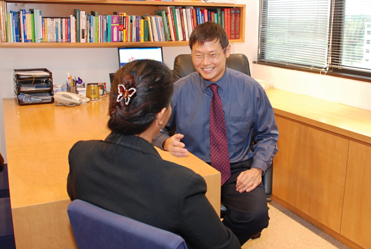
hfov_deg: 67.3
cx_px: 186
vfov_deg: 48.0
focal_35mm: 27
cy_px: 124
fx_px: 279
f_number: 4
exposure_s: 1/3.33
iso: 200
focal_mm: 18
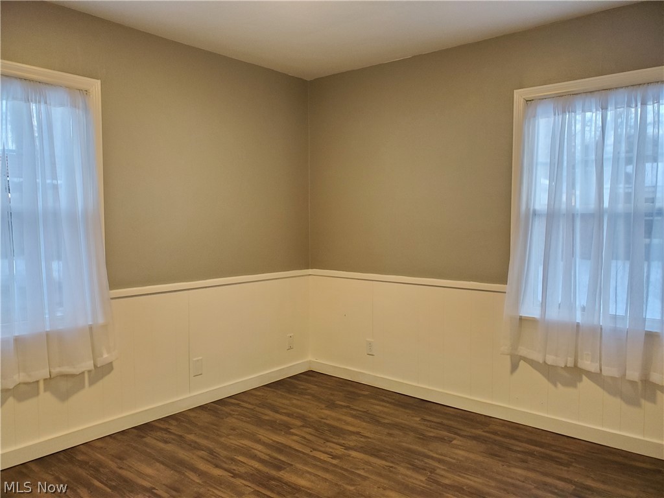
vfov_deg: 53.1
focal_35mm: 26
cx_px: 332
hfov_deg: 67.3
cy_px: 249
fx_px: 499
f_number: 2.4
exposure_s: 1/40
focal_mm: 4.3
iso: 250
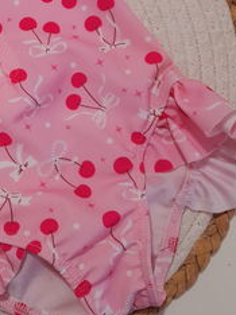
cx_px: -13
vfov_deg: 33.2
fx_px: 519
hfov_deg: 24.2
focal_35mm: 57
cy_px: 79
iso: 100
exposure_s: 1/33
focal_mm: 4.6
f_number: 2
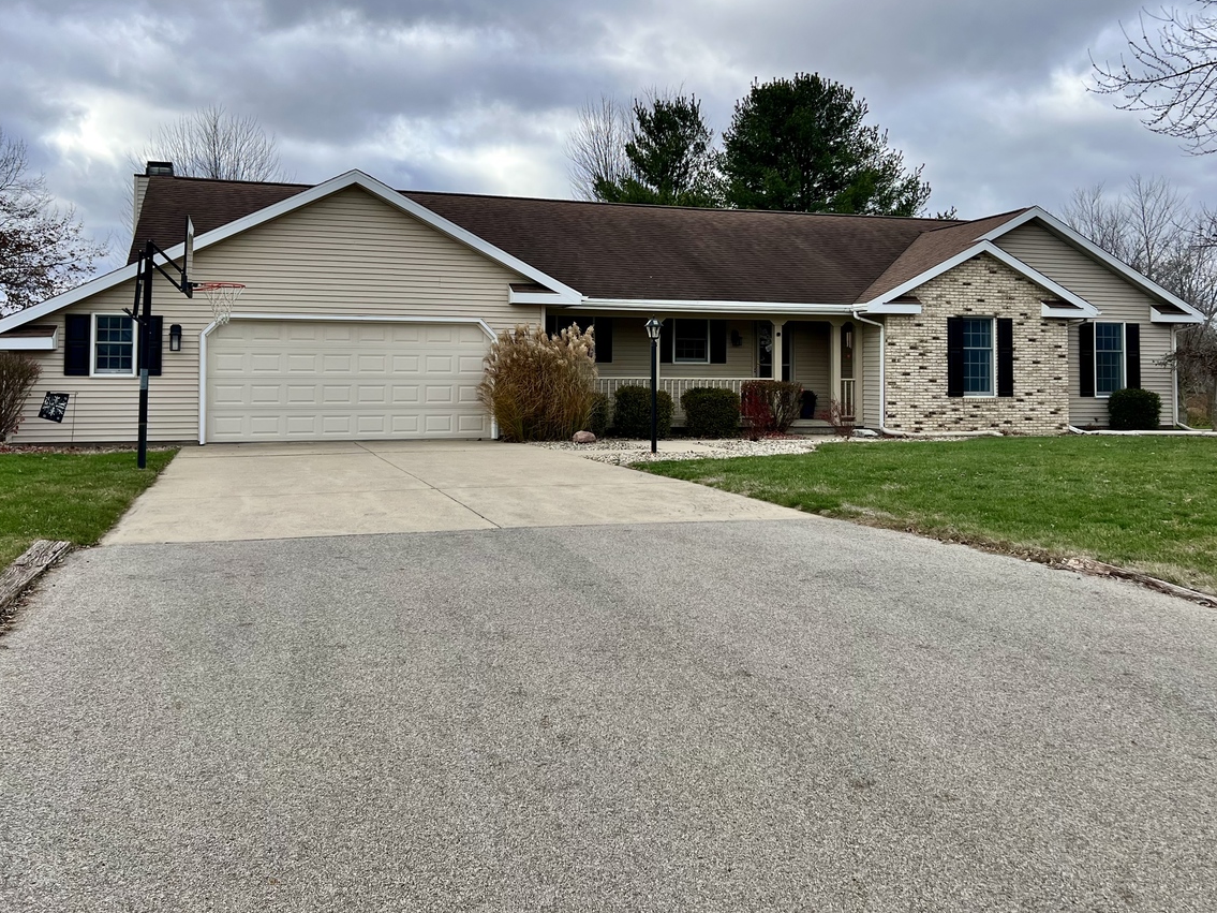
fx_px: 1160
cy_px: 349
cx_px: 644
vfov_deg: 42.6
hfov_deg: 55.3
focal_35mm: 33
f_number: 1.5
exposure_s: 1/2457
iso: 50
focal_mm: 5.7
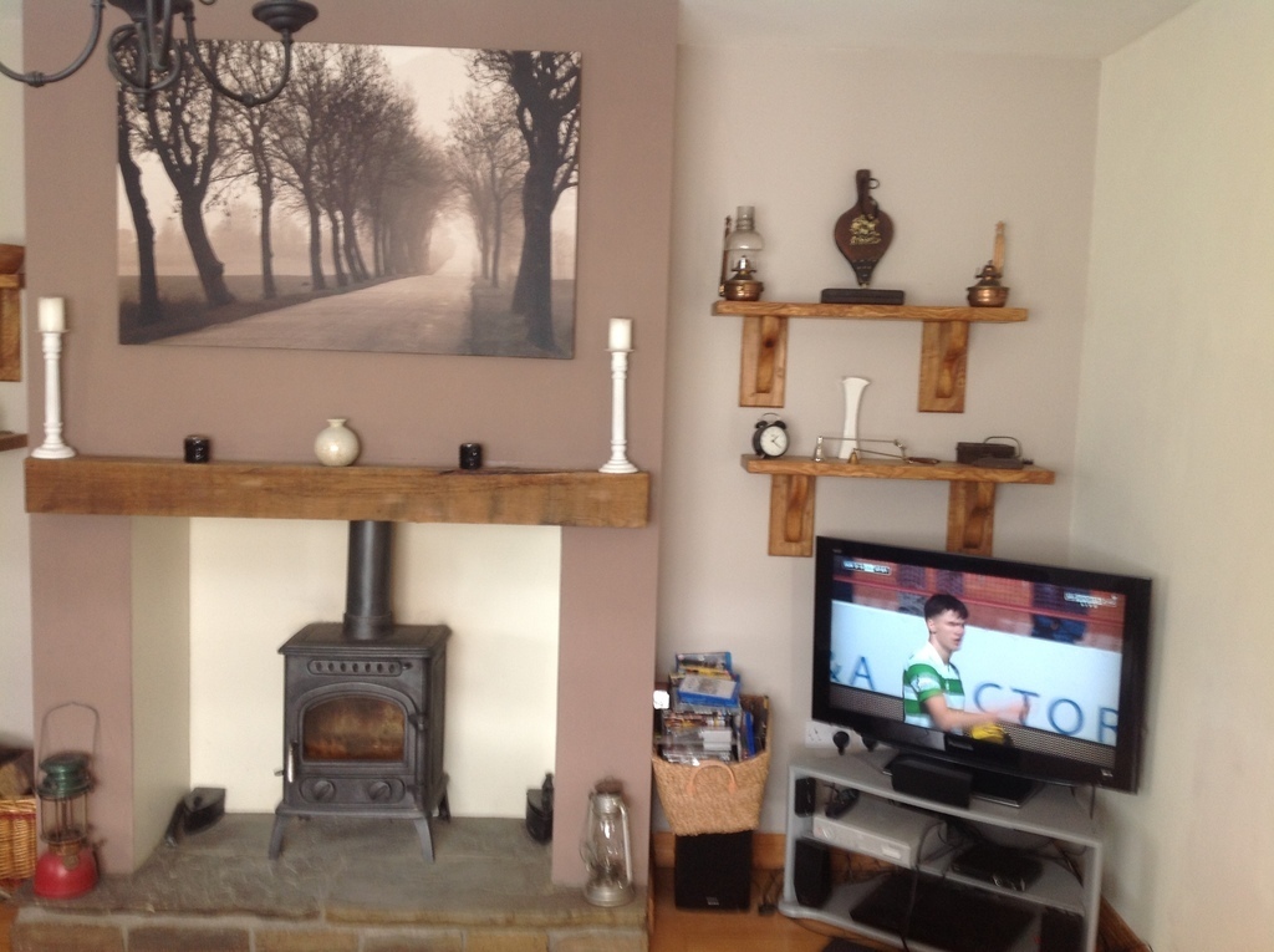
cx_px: 637
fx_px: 1286
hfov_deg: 52.7
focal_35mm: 35
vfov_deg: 40.6
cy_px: 476
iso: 50
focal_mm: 4.28
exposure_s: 1/15
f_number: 2.4
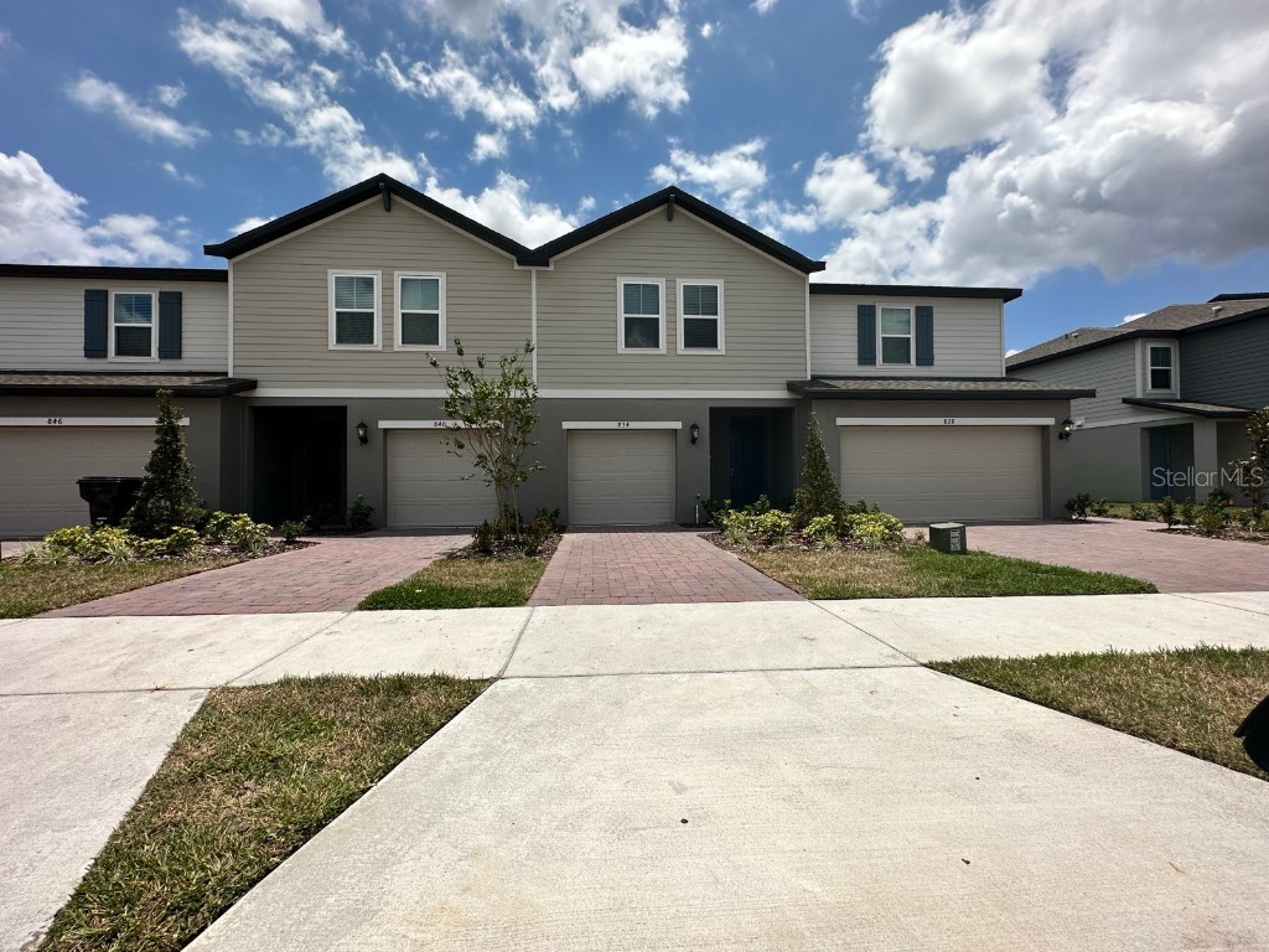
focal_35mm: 14
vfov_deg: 85.7
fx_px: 513
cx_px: 634
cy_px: 476
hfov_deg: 102.1
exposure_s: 1/4292
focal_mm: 2.22
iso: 50
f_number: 2.2
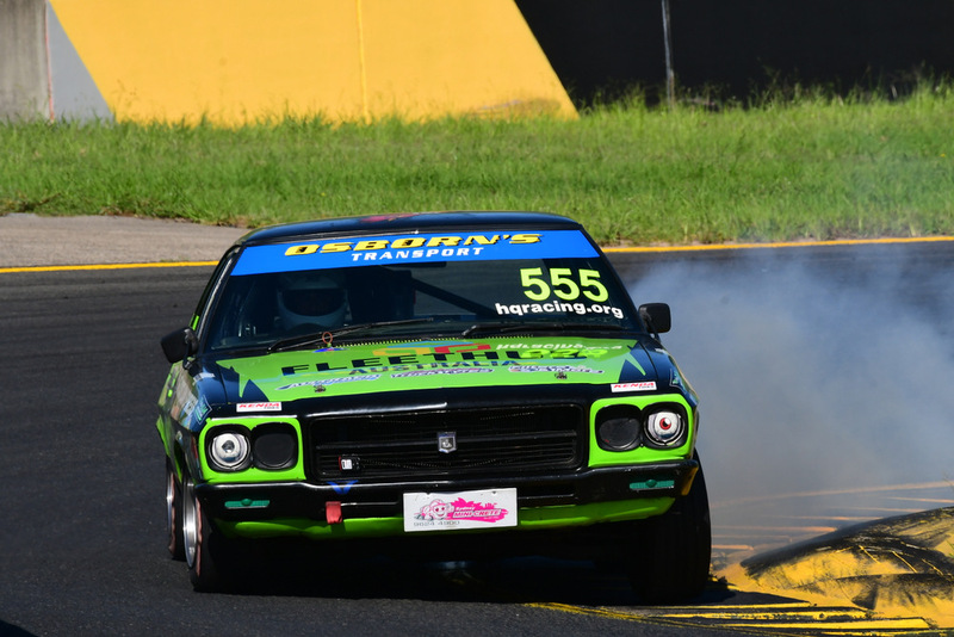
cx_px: 477
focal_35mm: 585
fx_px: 15507
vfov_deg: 2.4
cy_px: 318
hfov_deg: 3.5
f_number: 13
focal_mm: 390
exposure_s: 1/640
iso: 400
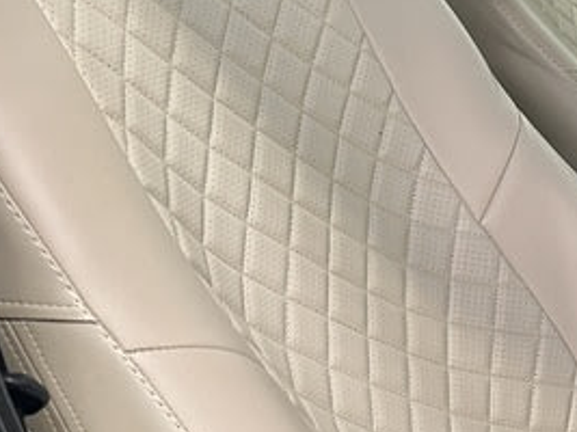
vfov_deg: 18.1
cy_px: 308
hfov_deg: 20.0
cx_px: 925
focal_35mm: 81
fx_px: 1350
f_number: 1.78
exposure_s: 1/50
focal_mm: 6.86
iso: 320
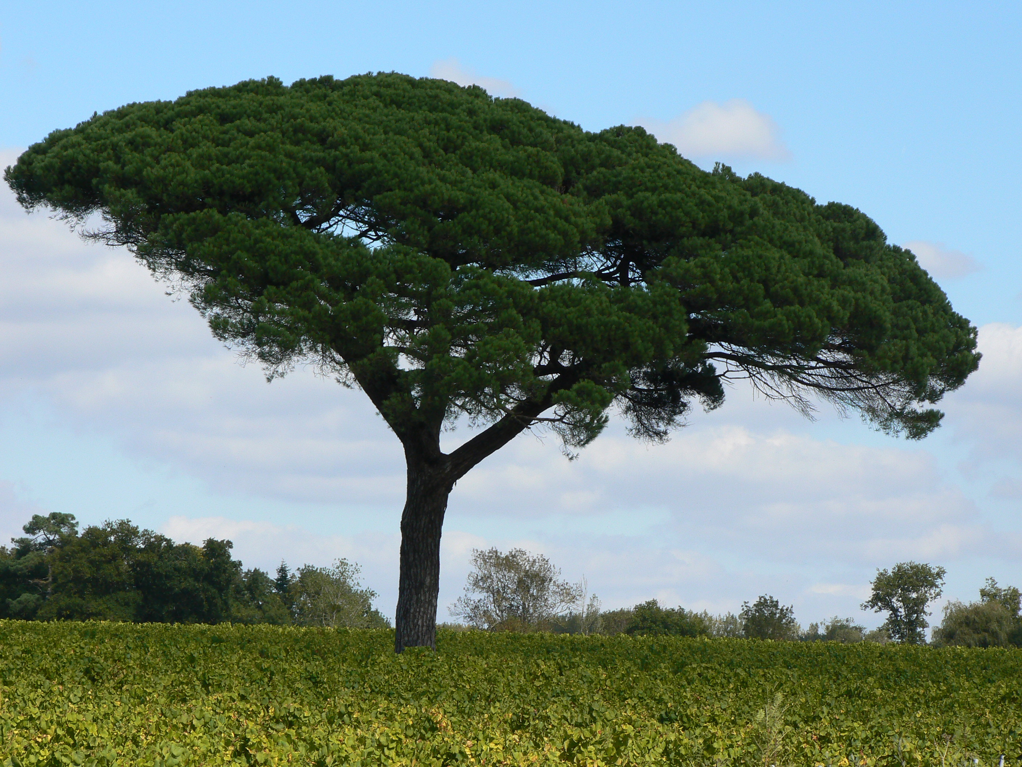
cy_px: 384
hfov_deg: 11.6
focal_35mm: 171
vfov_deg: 8.7
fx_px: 5049
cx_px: 511
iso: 80
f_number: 6.3
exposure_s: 1/400
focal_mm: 28.6
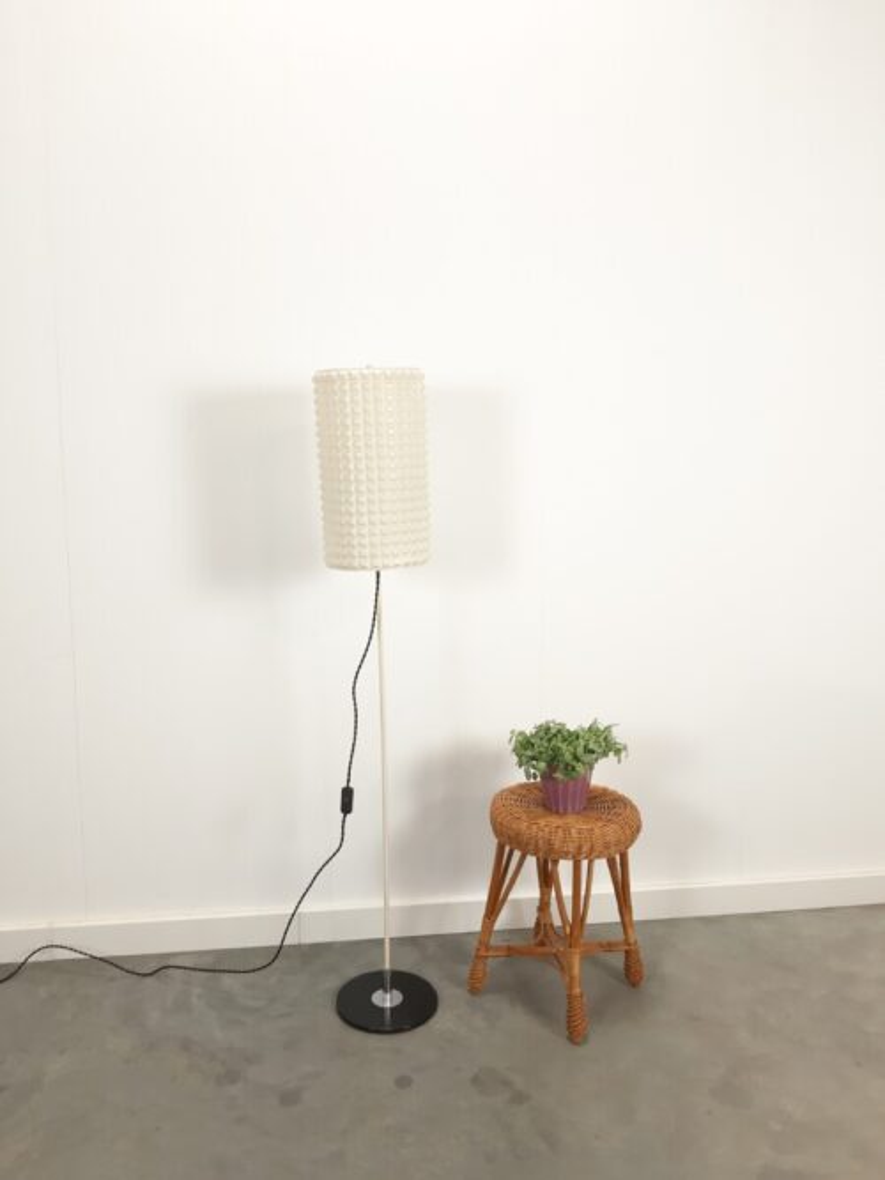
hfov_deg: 51.3
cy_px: 590
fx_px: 921
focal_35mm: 27
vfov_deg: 65.3
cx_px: 442
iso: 100
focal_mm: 3.93
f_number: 1.7
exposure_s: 1/25
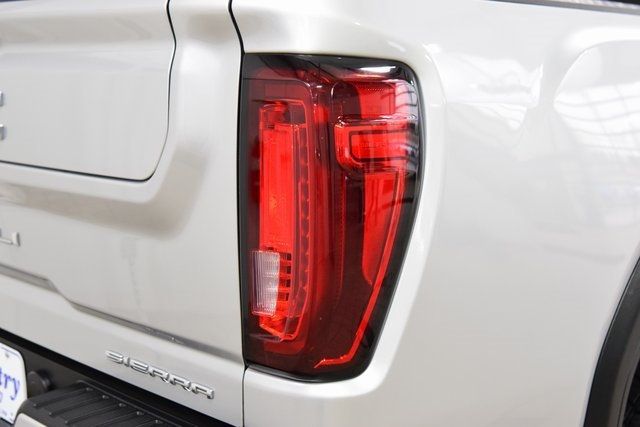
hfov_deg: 36.9
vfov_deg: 25.1
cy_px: 214
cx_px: 320
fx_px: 960
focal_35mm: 54
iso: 1600
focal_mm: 36
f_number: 3.5
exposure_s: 1/60
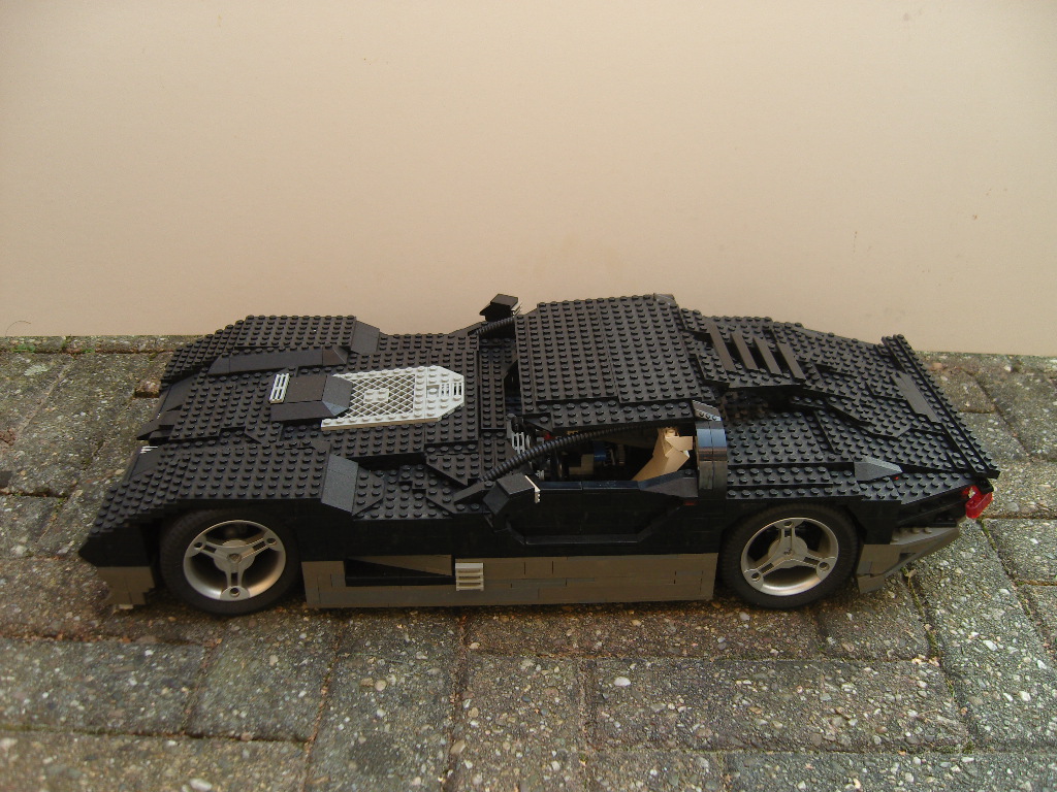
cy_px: 396
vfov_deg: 41.8
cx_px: 528
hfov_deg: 54.0
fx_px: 1038
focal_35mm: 34
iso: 100
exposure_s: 1/80
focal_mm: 7.3
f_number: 2.8
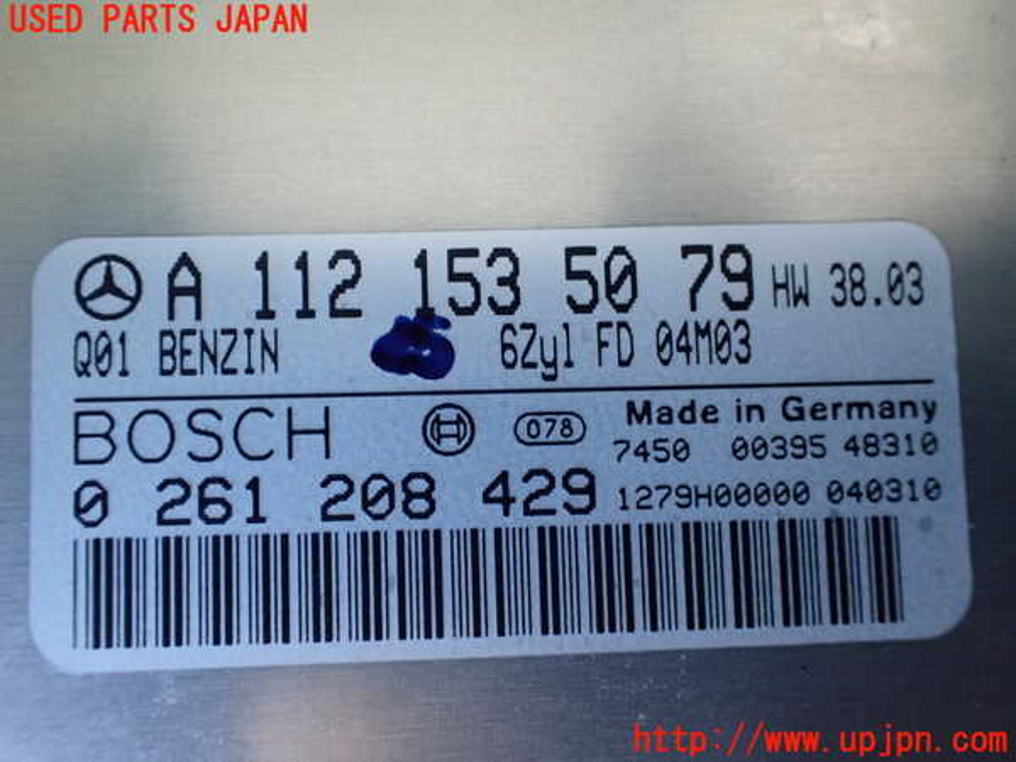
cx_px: 508
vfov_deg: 46.8
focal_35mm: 30
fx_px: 881
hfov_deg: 60.0
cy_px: 381
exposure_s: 1/80
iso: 800
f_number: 2.3
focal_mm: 5.4
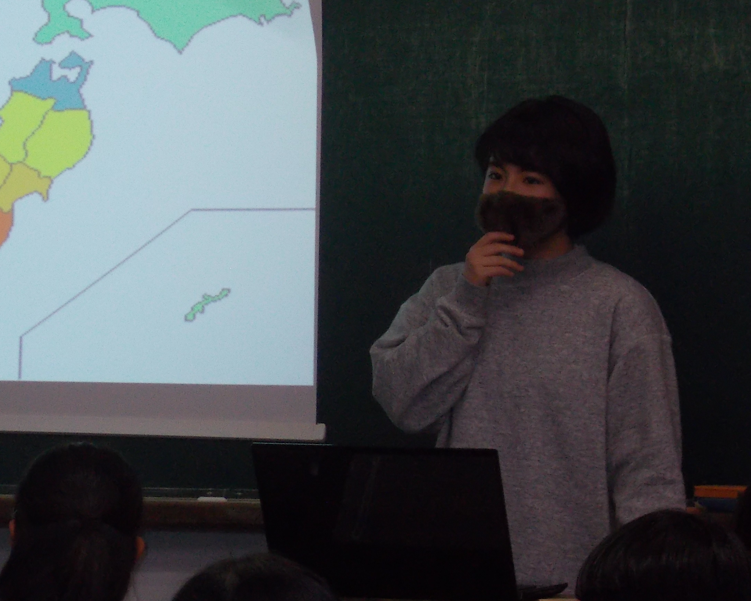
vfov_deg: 6.7
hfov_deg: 8.3
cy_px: 279
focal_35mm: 232
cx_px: 14
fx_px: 5157
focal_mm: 20.1
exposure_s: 1/60
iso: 250
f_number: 6
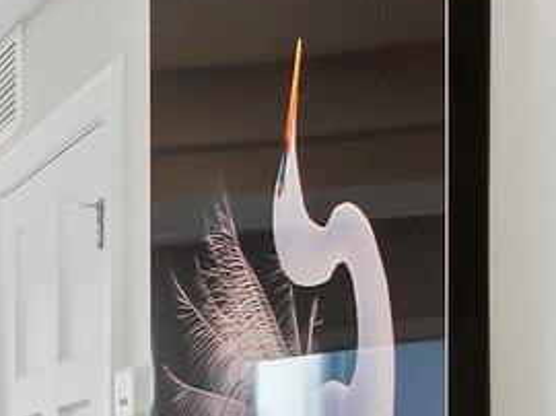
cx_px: -1076
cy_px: 547
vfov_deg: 16.7
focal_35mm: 83
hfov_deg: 11.8
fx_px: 1332
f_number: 11
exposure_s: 1/3
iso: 400
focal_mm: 7
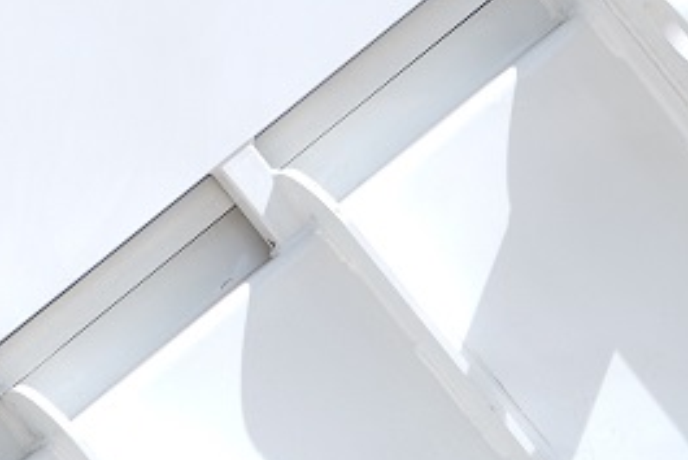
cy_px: 109
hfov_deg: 2.7
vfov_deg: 1.8
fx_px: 14379
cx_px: -906
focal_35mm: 752
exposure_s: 1/1600
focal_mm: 95
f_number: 2
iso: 50
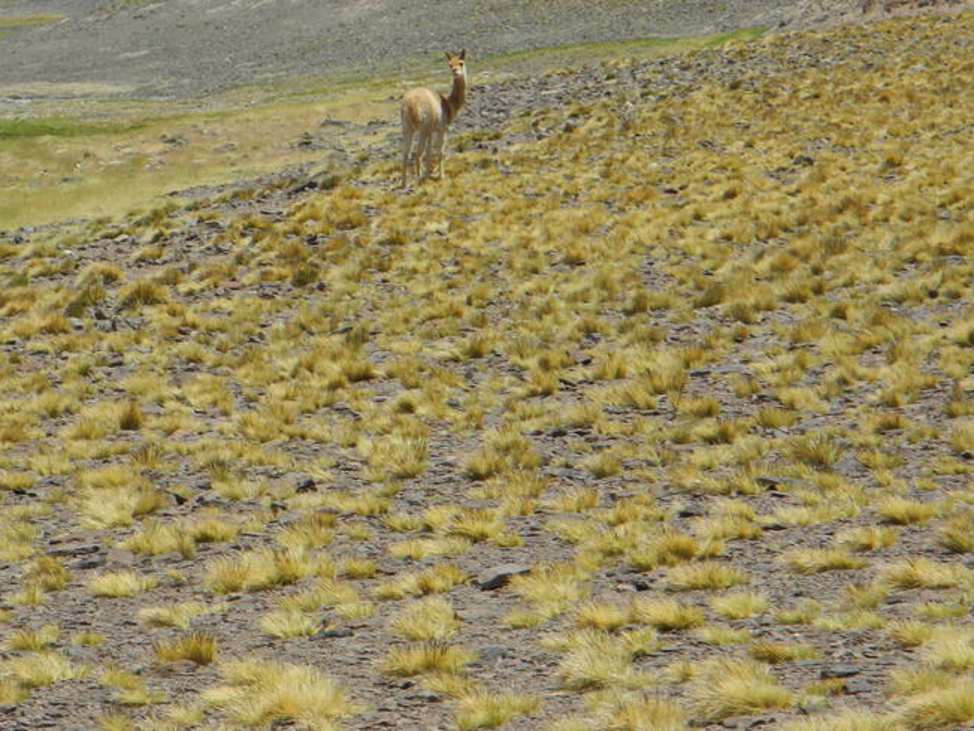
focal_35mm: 314
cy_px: 175
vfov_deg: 4.7
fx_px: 8835
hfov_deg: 6.3
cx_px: 465
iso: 100
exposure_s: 1/640
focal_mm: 42.6
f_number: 5.6
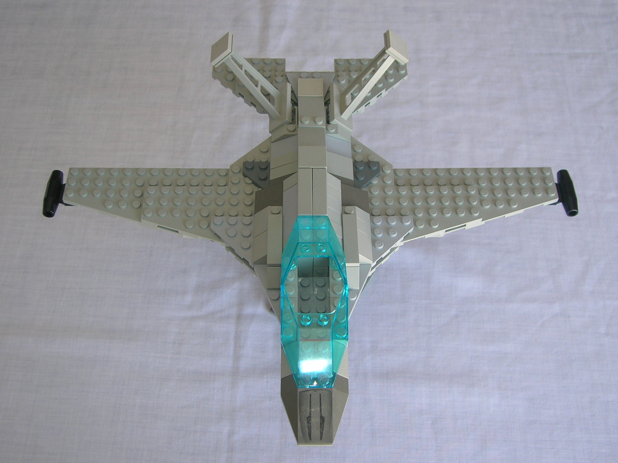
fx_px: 750
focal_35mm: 42
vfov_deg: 34.3
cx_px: 309
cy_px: 232
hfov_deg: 44.8
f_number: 3.1
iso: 50
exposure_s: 1/59.7
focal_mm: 7
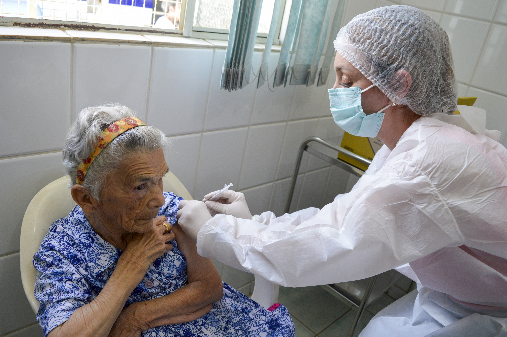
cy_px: 168
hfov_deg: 67.4
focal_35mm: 27
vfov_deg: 47.8
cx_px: 254
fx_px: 380
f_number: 5
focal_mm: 18
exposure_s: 1/100
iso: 400
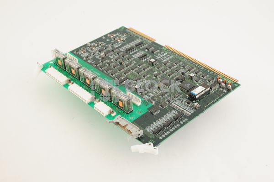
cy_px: 91
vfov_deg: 26.9
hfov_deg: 39.6
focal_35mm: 50
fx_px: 380
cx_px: 137
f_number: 11
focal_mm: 50
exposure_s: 1/125
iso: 1600
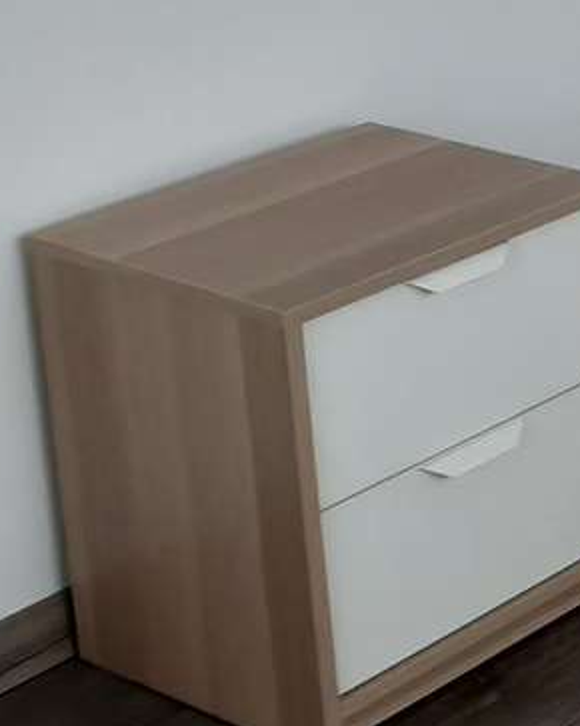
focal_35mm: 105
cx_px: 1436
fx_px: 2255
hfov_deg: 11.7
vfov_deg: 17.1
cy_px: -253
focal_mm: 3.93
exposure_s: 1/100
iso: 40
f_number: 1.7
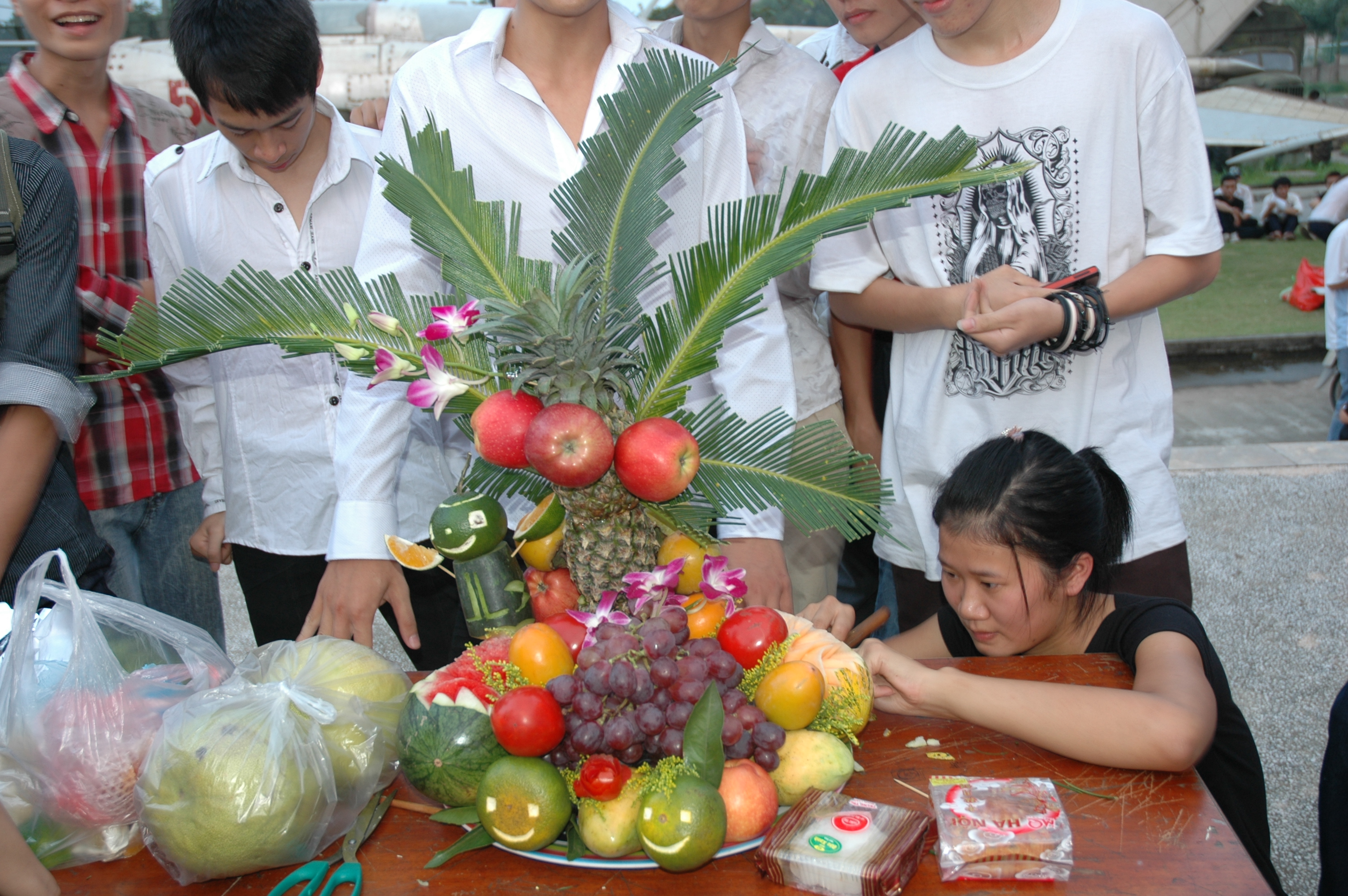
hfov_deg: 51.3
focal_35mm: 38
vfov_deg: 35.4
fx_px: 1403
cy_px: 448
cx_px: 674
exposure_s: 1/25
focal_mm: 25
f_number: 3.8
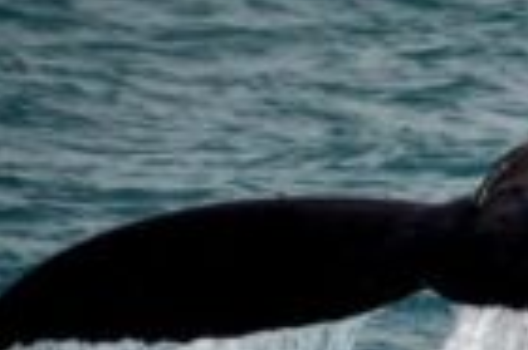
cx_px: 717
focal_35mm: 1541
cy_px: 297
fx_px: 22575
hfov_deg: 1.3
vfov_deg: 0.9
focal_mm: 300
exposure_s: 1/3200
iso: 100
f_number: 5.6
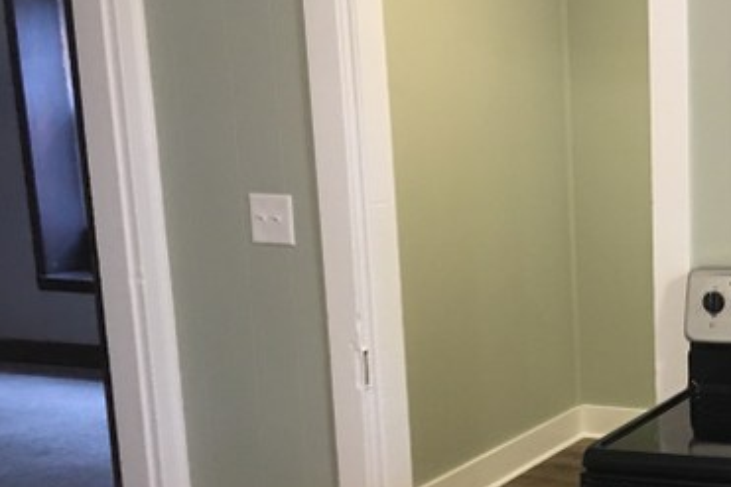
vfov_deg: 20.7
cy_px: 390
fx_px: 1319
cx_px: 772
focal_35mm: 65
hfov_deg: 28.6
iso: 100
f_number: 2.2
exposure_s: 1/15
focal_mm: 4.15
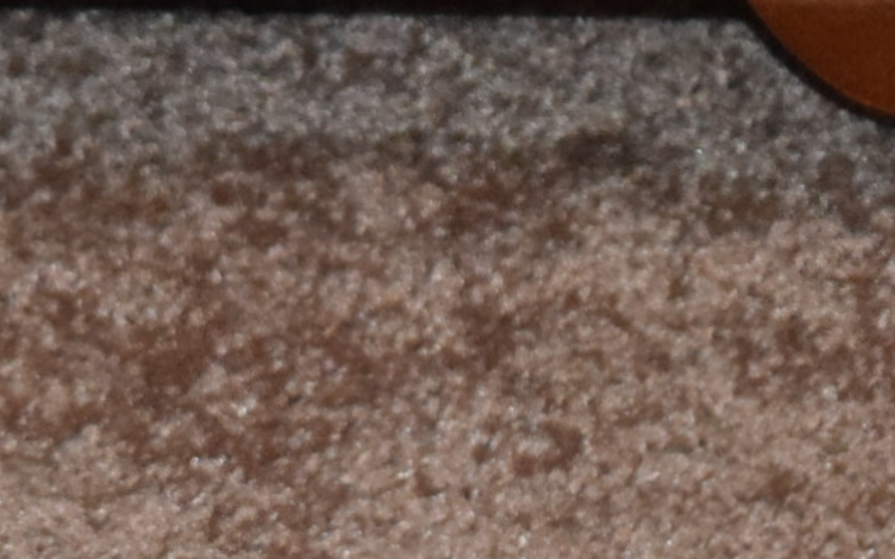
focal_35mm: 399
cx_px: -83
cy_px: -988
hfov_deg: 5.2
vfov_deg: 3.2
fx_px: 9732
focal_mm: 46
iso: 3200
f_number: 5
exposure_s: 1/60
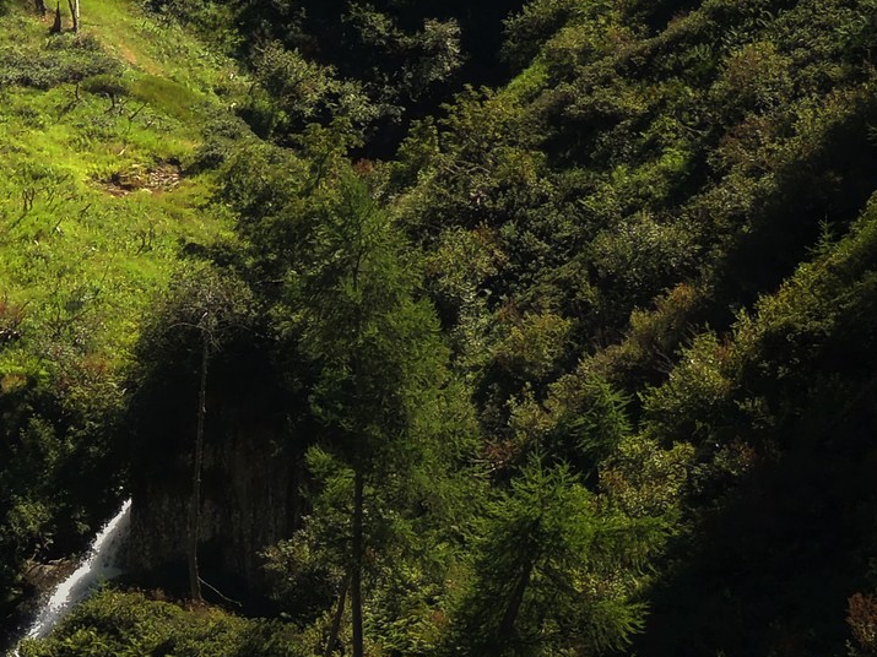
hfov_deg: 6.5
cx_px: -50
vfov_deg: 4.9
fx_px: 7650
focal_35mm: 302
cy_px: 385
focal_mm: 16
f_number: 4.1
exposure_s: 1/200
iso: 100
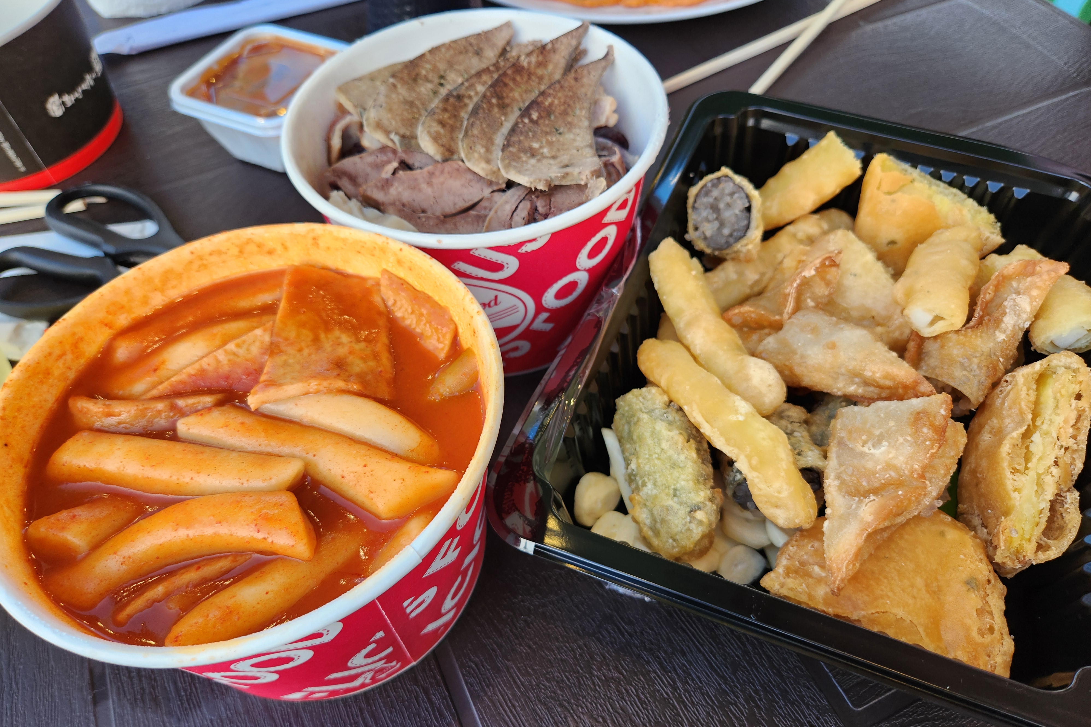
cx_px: 547
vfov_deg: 53.1
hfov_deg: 73.7
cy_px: 398
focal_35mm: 24
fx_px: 727
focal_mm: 5.4
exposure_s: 1/120
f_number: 1.8
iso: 80
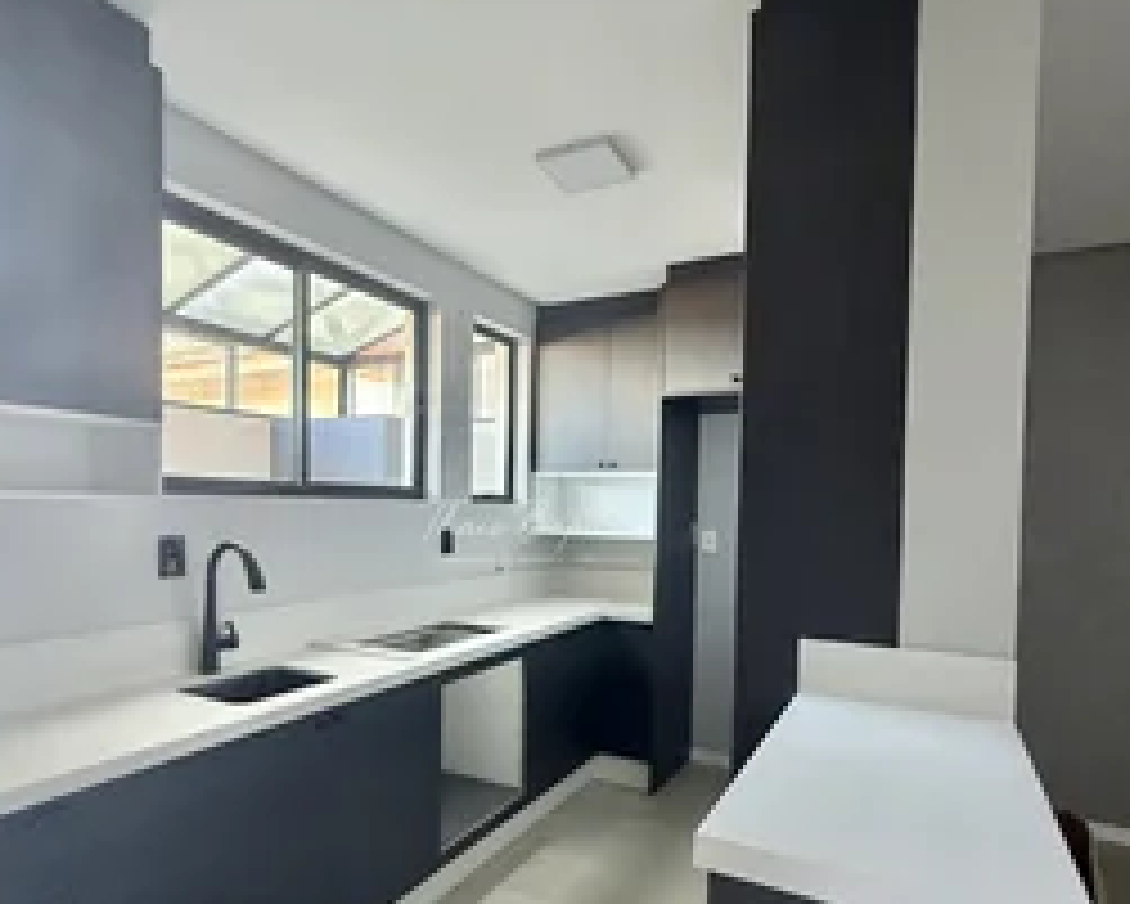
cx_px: 536
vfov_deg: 65.1
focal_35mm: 21
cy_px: 531
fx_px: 703
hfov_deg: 77.6
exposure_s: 1/60
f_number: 2.2
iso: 500
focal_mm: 2.22
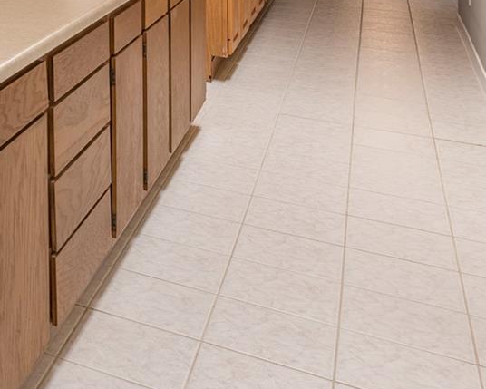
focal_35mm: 61
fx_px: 878
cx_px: -261
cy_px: -161
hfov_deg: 23.8
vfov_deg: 21.7
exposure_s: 1/3
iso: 400
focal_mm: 17
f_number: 8
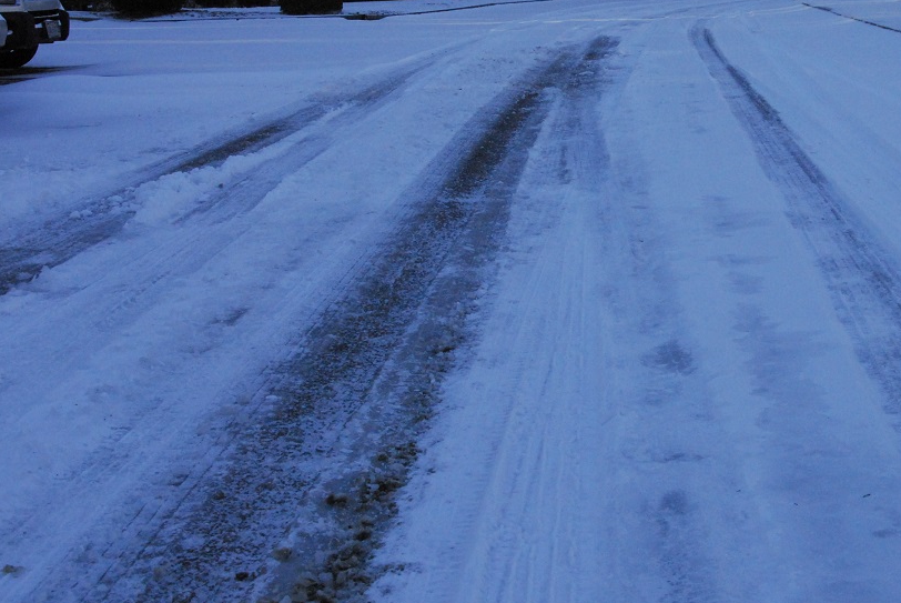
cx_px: 645
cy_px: 193
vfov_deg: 21.9
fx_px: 1553
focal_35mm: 62
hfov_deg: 31.9
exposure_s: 1/640
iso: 1600
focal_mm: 28
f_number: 13
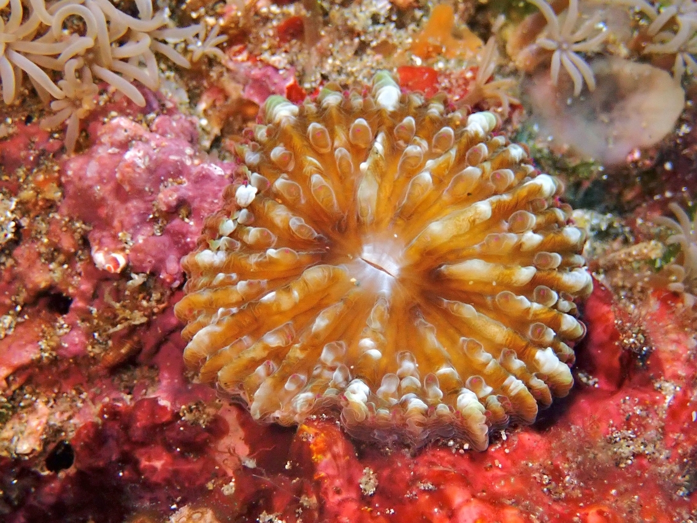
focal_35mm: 67
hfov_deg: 29.0
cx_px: 348
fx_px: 1349
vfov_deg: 21.9
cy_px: 262
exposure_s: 1/125
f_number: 5
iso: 250
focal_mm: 11.88
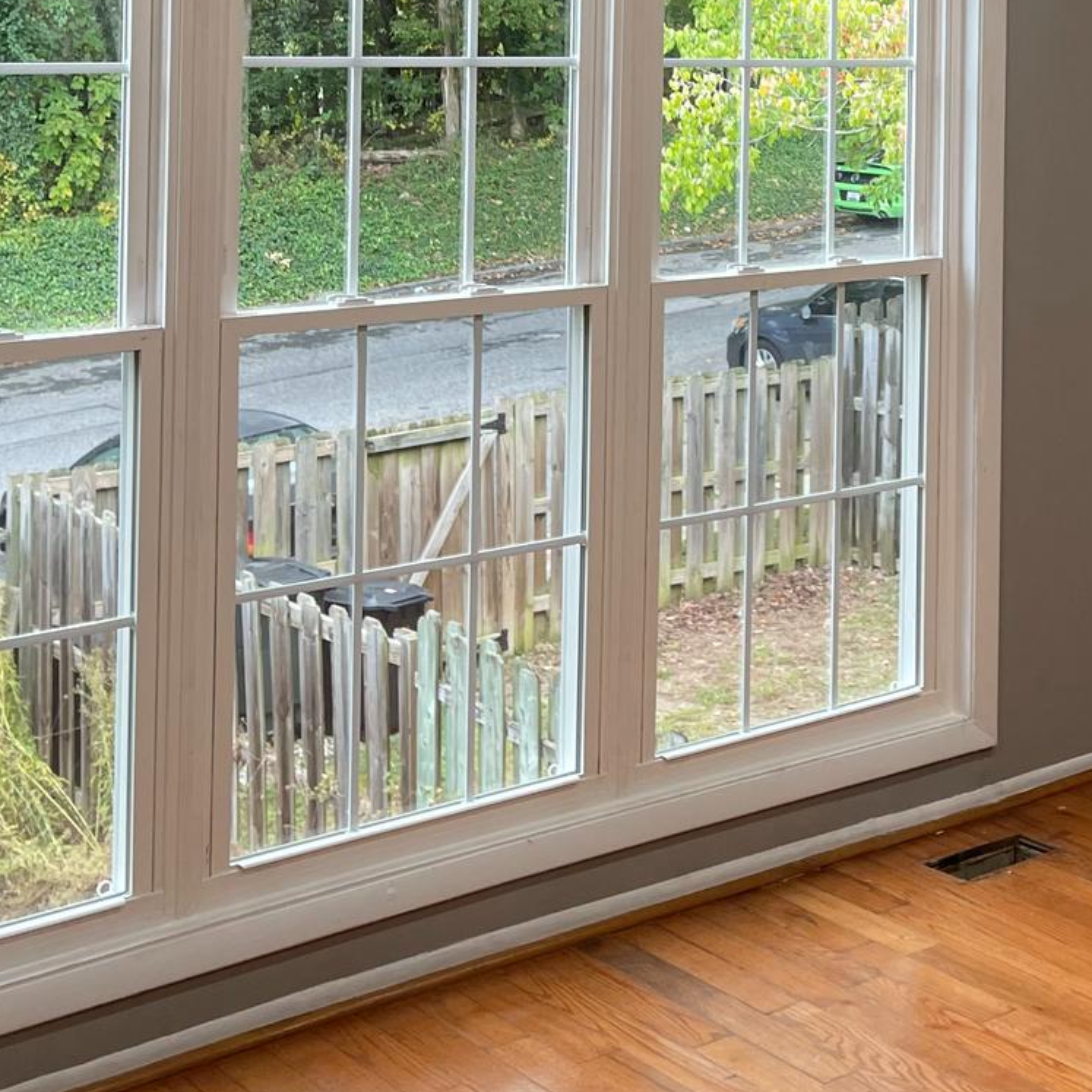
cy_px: 48
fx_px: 2248
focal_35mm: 63
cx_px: 914
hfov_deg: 26.6
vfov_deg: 26.1
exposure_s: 1/120
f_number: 1.6
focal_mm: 5.1
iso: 125
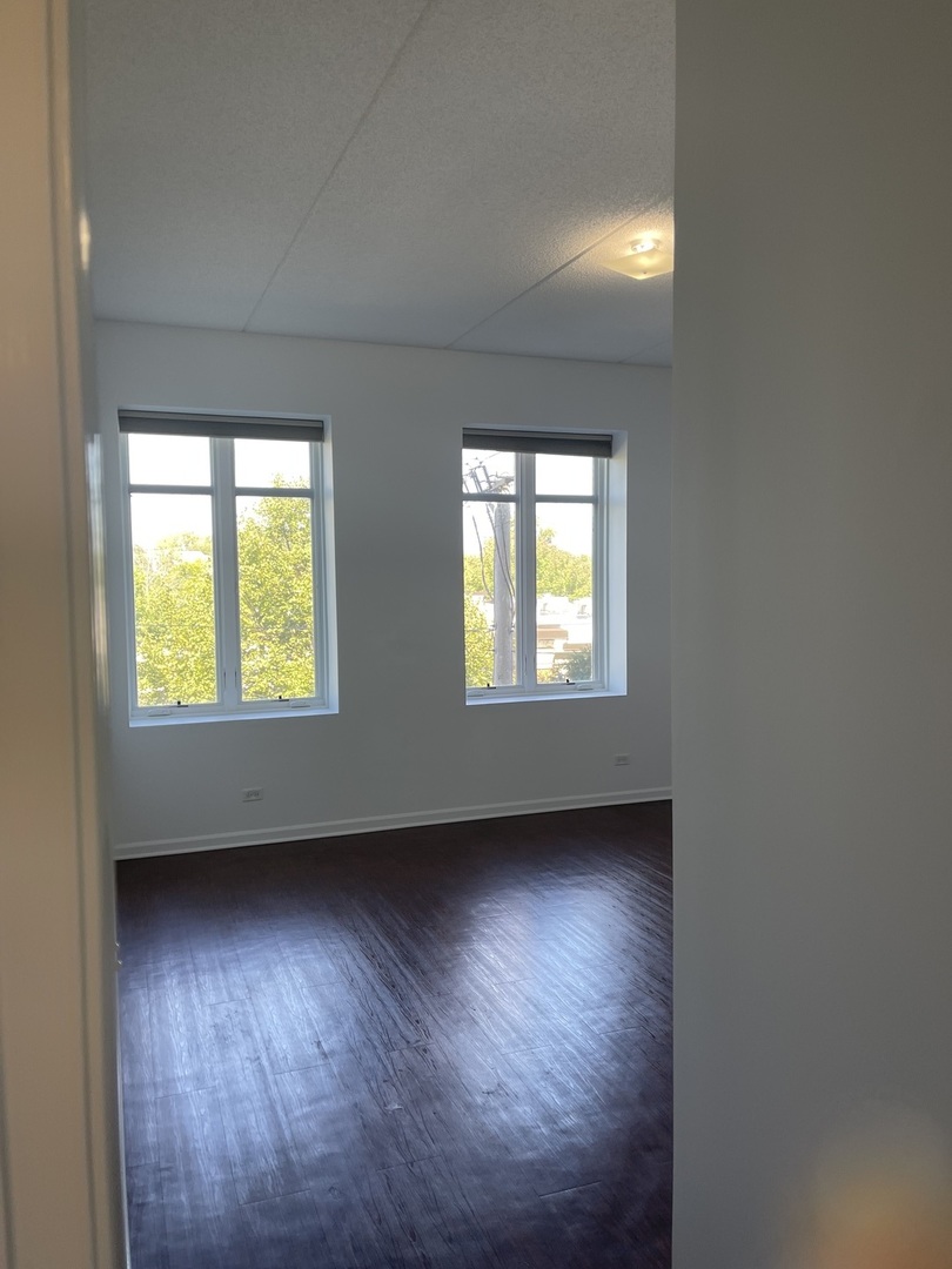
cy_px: 634
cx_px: 476
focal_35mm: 26
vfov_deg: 67.3
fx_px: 953
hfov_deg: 53.1
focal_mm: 5.1
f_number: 1.6
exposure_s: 1/120
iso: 100
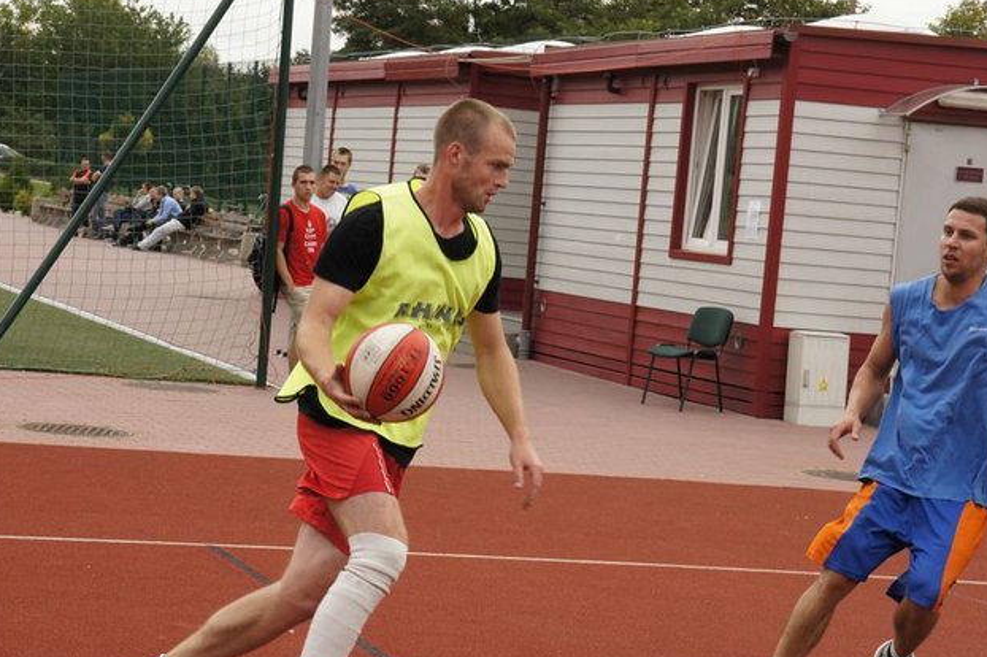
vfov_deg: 14.5
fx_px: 2576
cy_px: 332
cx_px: 506
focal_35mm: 94
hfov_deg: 21.7
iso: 800
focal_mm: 60
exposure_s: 1/400
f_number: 13
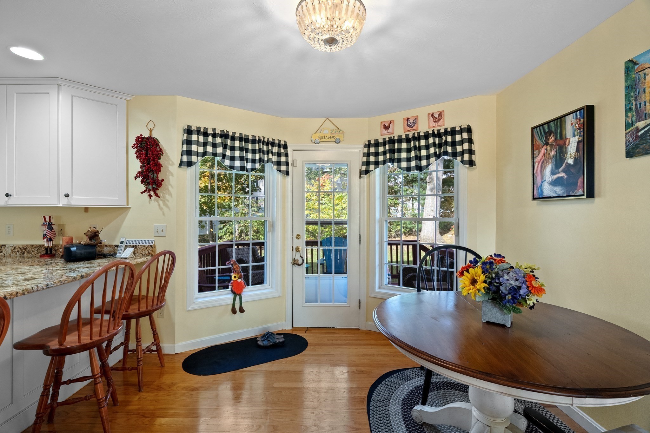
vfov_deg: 73.7
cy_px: 216
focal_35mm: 16
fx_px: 289
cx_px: 325
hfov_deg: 96.7
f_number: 8
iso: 320
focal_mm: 16
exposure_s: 1/3
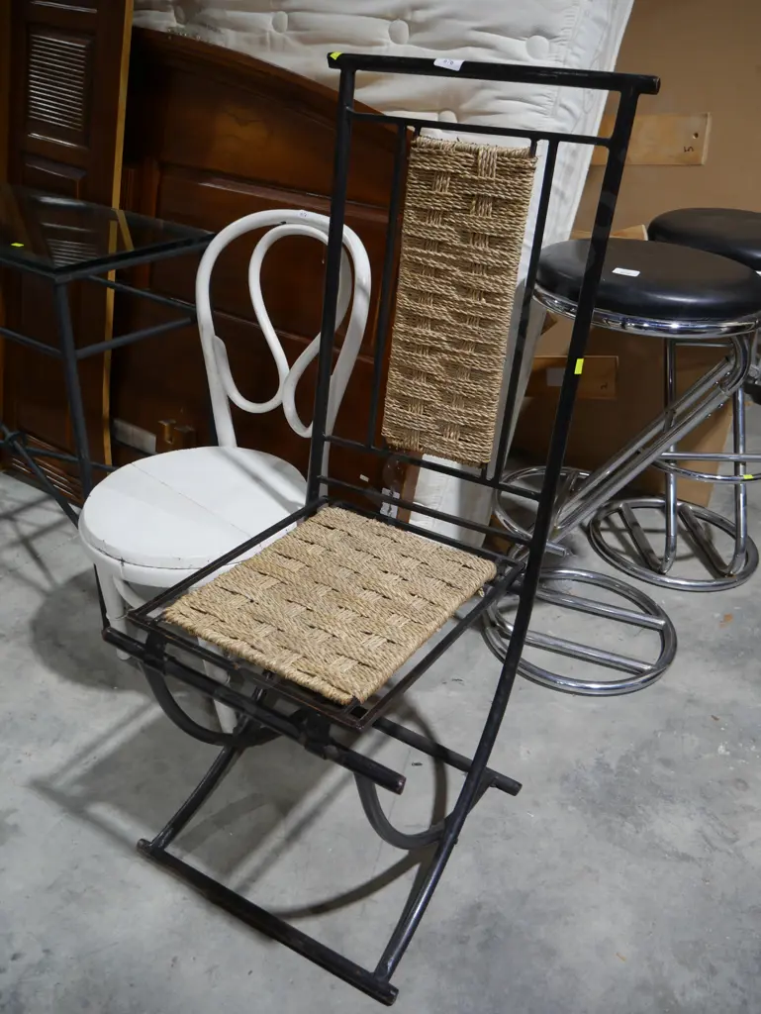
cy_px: 507
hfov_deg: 49.8
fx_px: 820
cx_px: 380
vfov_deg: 63.4
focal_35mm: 28
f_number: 3.5
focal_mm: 14
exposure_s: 1/60
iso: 250
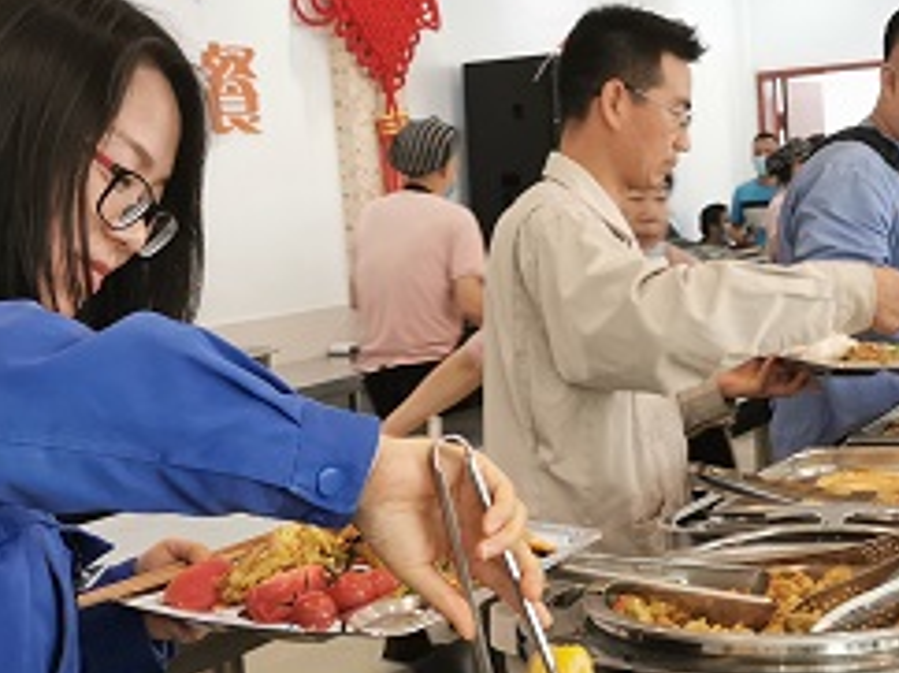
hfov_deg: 28.9
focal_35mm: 67
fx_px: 1738
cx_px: 557
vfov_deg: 21.9
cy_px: 398
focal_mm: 5.58
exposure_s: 1/50
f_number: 1.8
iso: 250
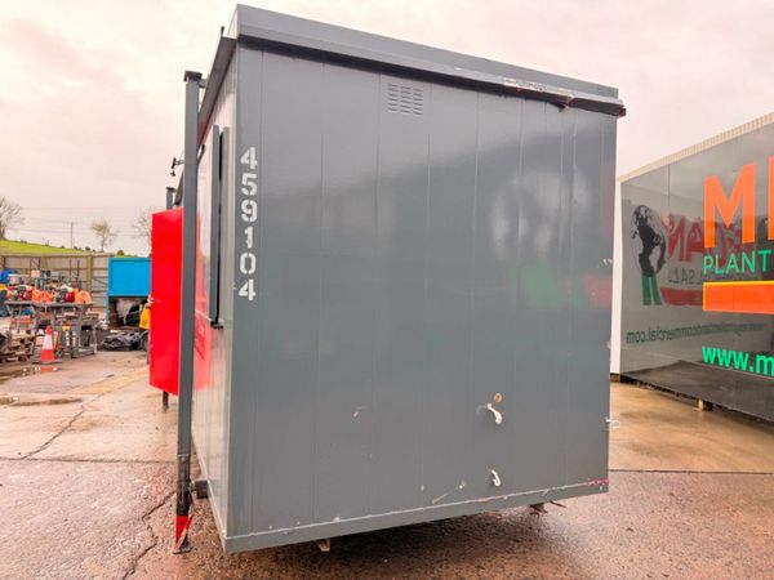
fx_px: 537
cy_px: 290
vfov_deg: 56.8
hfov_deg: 71.6
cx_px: 387
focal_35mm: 24
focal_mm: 6.76
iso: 80
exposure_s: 1/224
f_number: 1.78
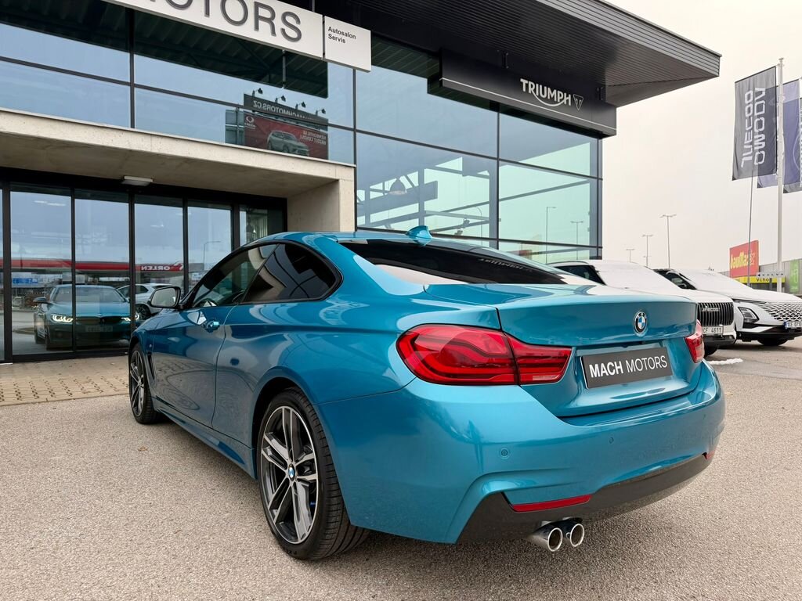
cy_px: 300
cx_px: 401
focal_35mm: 24
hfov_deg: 71.6
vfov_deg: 56.8
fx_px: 556
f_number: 1.78
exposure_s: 1/868
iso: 100
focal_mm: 6.76
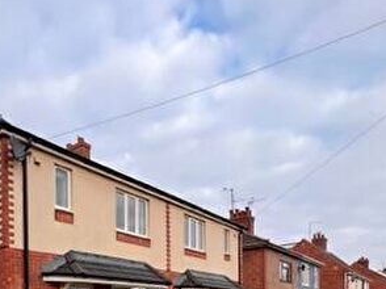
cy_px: 317
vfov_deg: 37.9
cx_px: 93
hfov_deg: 55.4
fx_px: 345
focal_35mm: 31
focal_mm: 1.57
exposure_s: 1/317
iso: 32
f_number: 1.8
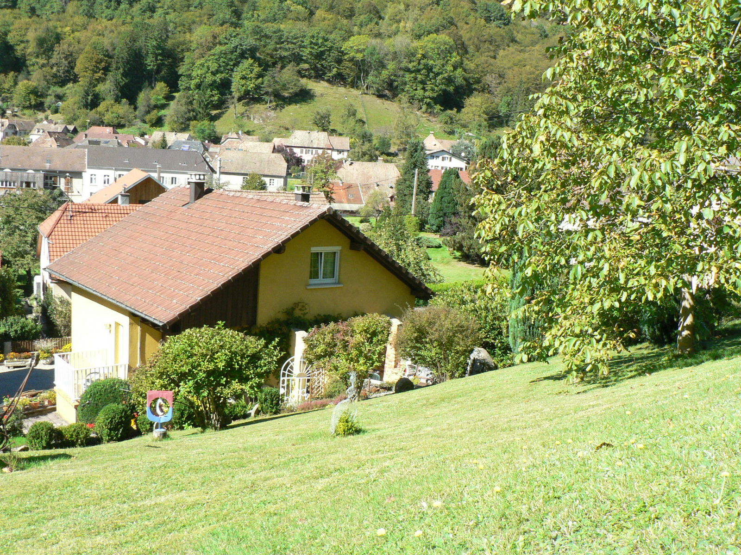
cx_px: 370
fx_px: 771
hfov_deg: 51.4
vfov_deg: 39.7
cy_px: 278
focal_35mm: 36
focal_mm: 6
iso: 200
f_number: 5.6
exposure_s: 1/320
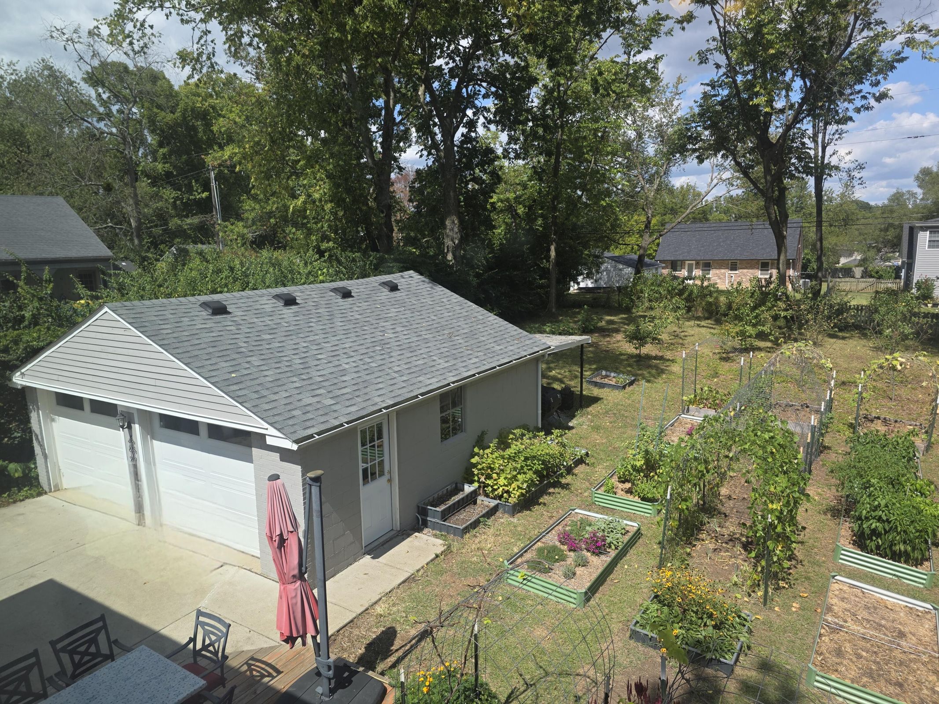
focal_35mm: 23
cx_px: 470
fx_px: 624
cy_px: 352
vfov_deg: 58.9
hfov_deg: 73.9
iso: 80
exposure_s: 1/5000
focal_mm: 6.3
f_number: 1.7
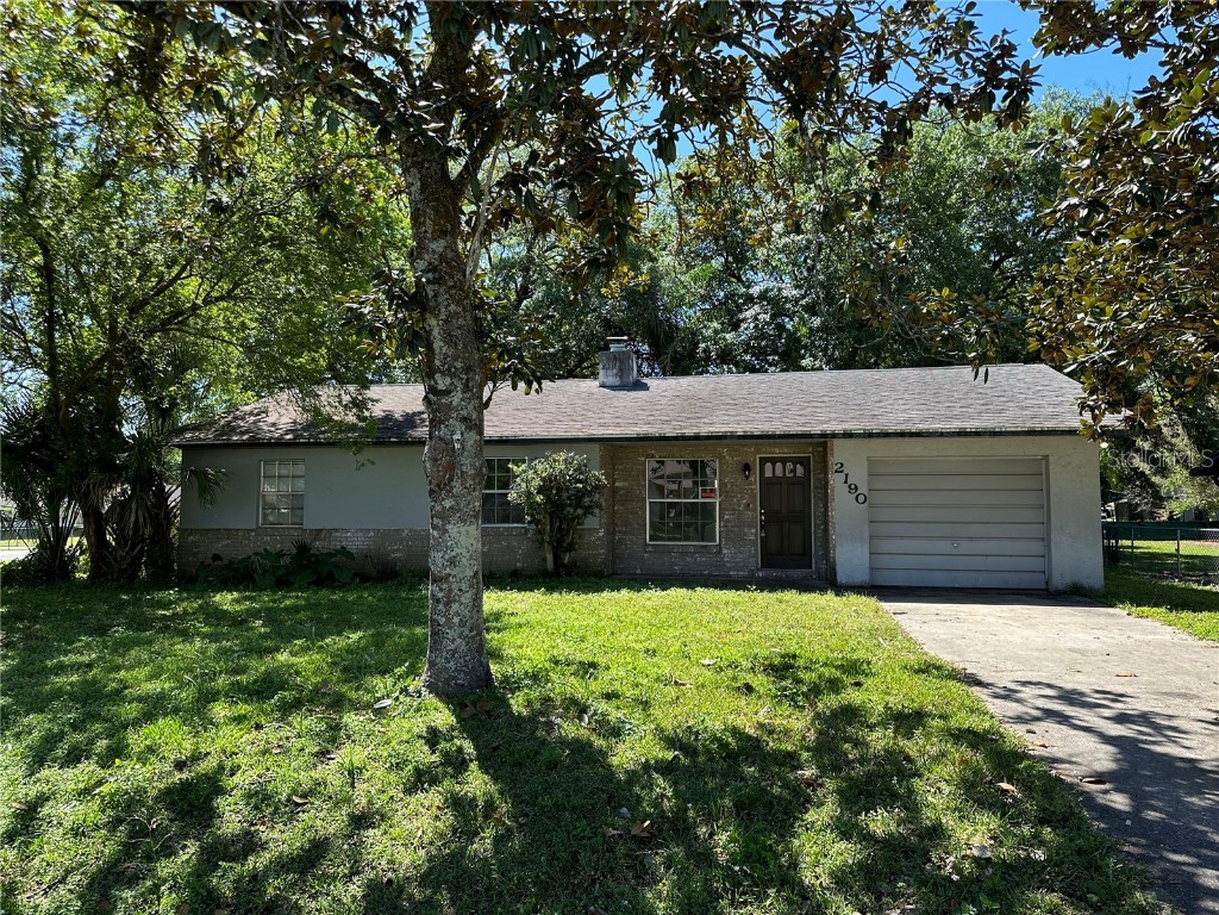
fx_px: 845
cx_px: 610
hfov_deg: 71.6
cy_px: 458
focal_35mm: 24
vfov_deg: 56.8
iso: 80
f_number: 1.78
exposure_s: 1/1119
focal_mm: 6.86
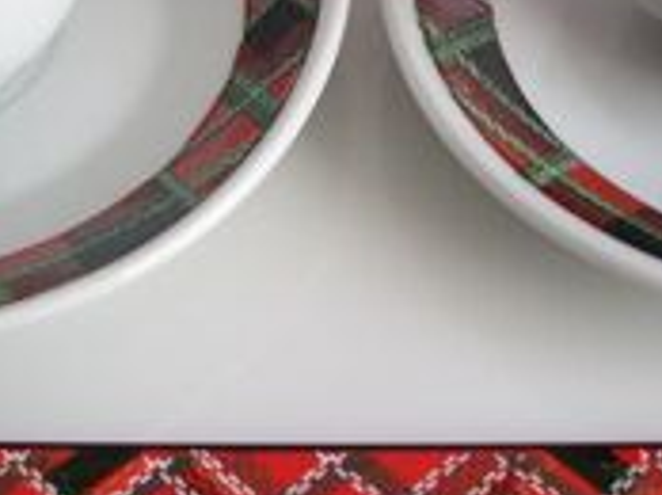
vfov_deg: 15.6
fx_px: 1795
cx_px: 358
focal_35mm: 94
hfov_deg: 20.9
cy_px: 95
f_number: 2.7
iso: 64
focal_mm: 6.1
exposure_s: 1/80
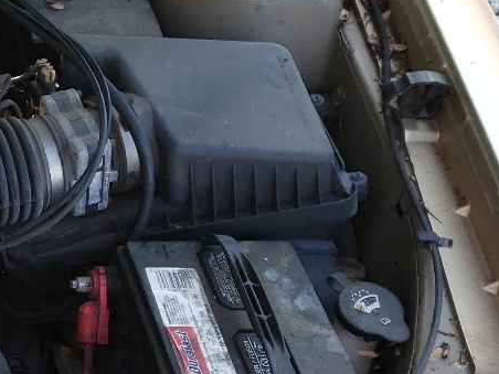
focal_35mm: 92
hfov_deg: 18.6
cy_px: 244
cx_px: -272
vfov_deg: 16.0
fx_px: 1326
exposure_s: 1/323
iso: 50
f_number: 1.5
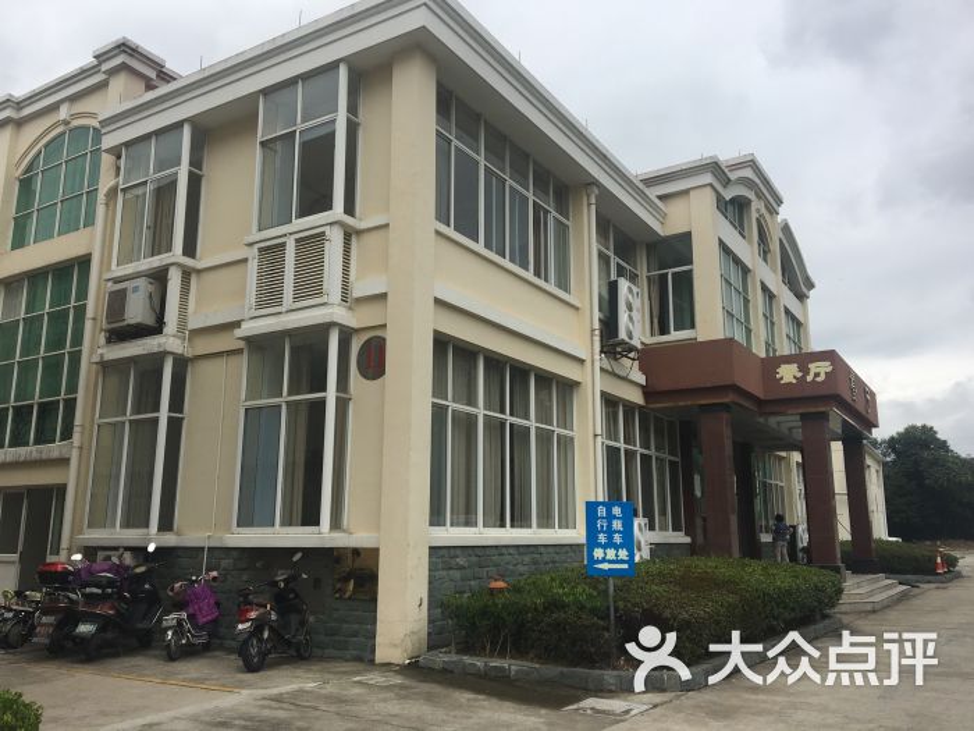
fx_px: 816
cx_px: 487
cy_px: 366
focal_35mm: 29
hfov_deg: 61.7
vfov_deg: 48.2
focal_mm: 4.15
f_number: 2.2
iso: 25
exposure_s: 1/2481
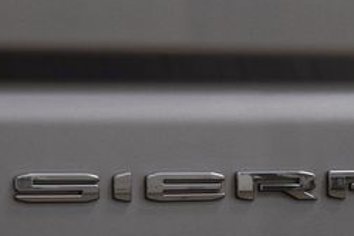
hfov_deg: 9.7
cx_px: 281
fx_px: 2087
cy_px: 207
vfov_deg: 6.5
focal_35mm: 212
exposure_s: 1/20
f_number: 6.3
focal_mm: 55
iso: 400
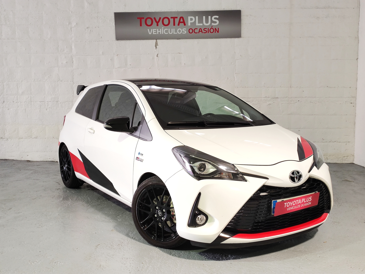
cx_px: 182
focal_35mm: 36
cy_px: 137
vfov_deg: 39.7
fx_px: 380
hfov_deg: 51.4
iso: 874
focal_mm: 4.75
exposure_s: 1/50
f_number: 1.75
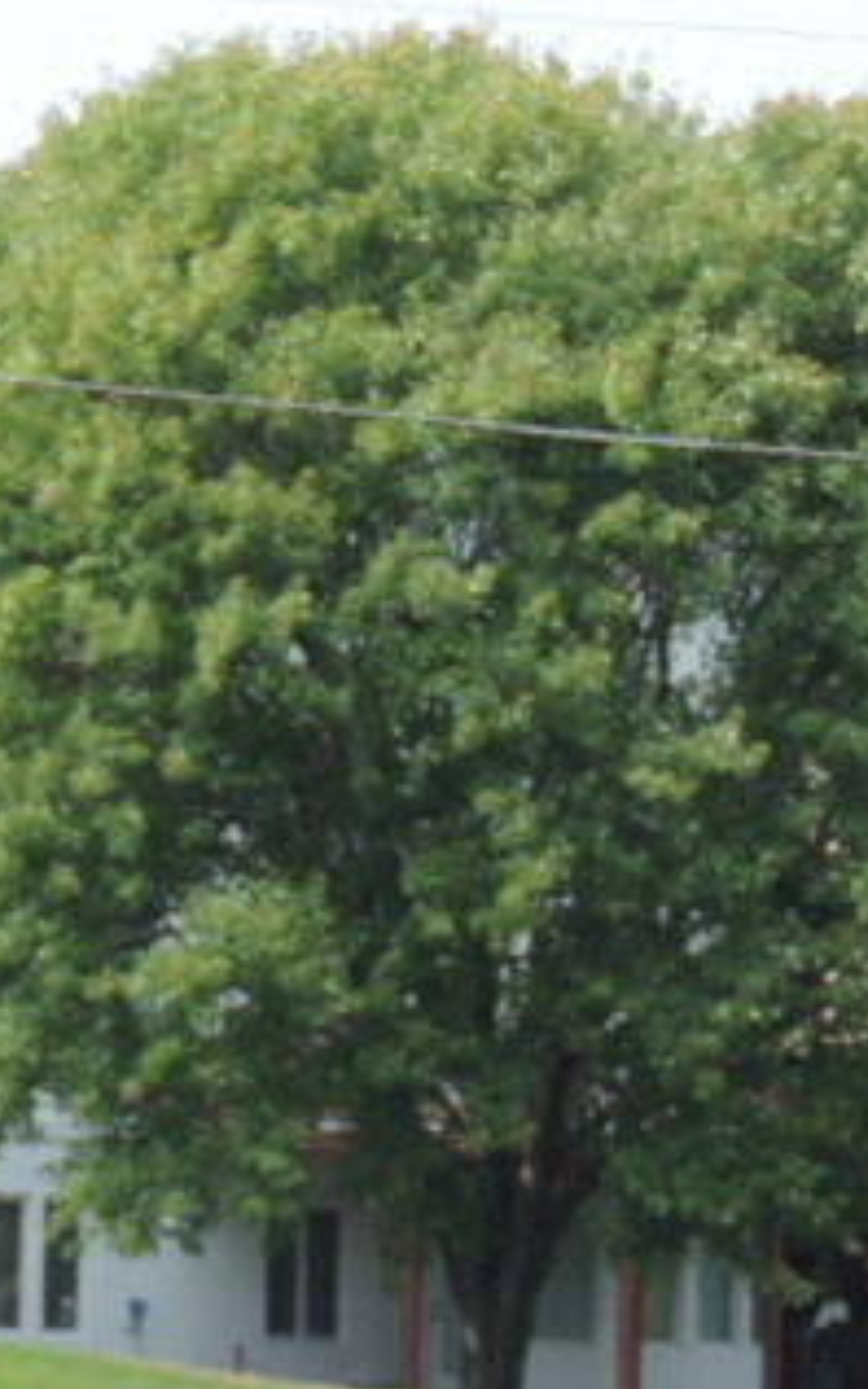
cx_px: -447
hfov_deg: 2.8
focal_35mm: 462
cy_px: 1398
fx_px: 17494
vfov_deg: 4.5
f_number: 4.3
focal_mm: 24
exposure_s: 1/250
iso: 80
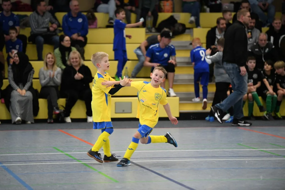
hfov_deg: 12.1
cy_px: 95
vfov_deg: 8.1
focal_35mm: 170
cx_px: 142
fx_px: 1345
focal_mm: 170
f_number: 2.8
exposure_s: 1/1250
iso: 8000
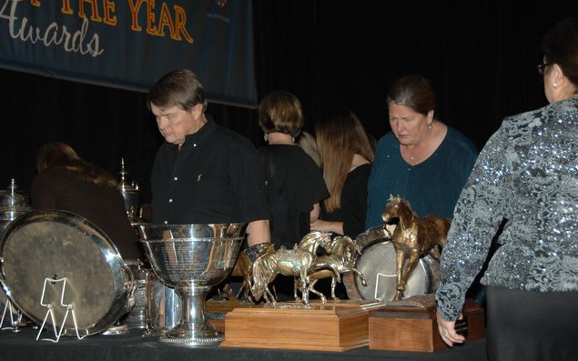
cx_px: 289
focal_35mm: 80
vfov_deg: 16.3
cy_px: 174
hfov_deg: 25.8
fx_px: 1260
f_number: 4.8
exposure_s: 1/125
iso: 400
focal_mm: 52
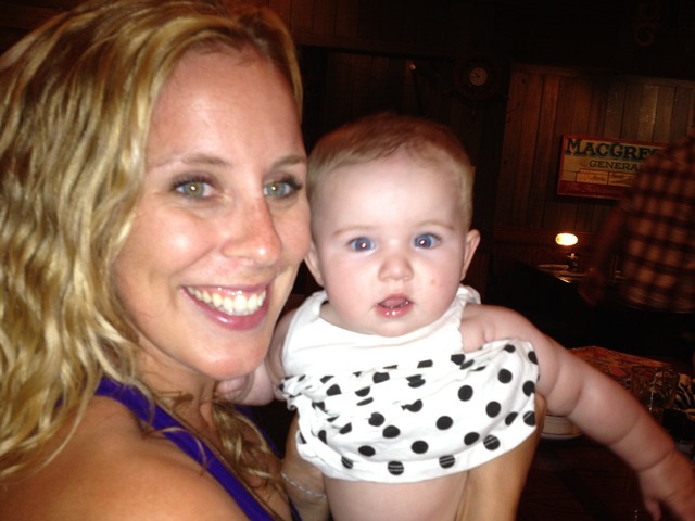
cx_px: 348
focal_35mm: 35
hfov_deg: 52.6
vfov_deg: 40.7
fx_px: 703
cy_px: 260
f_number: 2.4
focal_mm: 4.28
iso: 100
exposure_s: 1/20
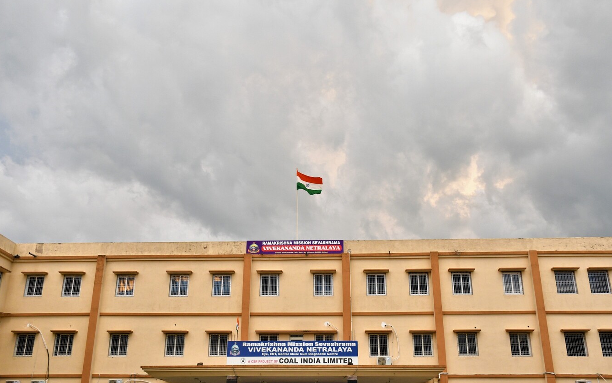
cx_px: 307
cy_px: 202
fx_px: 567
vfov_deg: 37.3
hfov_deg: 56.7
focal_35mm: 34
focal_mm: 22
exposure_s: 1/100
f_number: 5.6
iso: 800
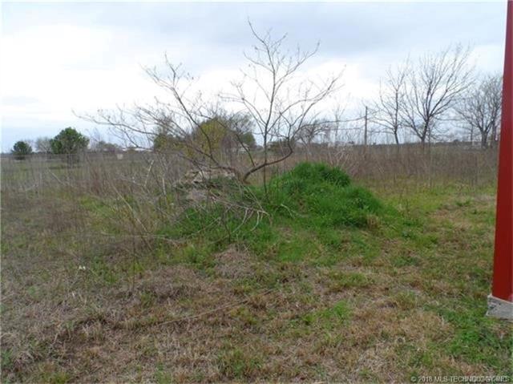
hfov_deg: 71.6
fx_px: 355
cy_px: 192
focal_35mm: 24
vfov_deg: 56.8
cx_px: 256
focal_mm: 4
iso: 80
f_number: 4.5
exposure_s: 1/350
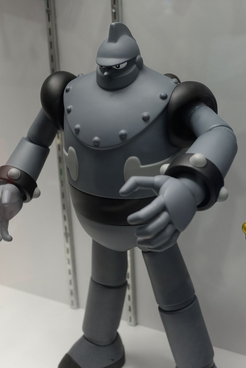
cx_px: 123
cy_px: 184
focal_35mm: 50
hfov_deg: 27.0
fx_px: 512
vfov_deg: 39.6
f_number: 4.5
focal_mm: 50
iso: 1600
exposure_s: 1/100
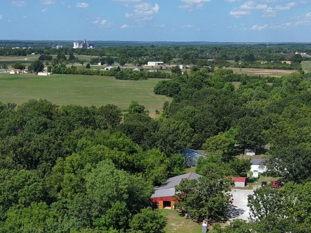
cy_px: 191
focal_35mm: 55
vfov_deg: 26.0
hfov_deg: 34.9
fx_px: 494
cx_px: 180
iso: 100
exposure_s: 1/1273
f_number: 2.8
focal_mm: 3.7
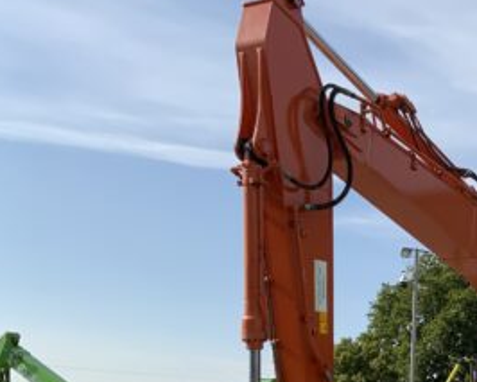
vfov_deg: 21.9
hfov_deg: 25.7
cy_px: 353
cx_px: 534
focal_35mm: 68
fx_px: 960
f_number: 1.8
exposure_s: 1/2538
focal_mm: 3
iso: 16
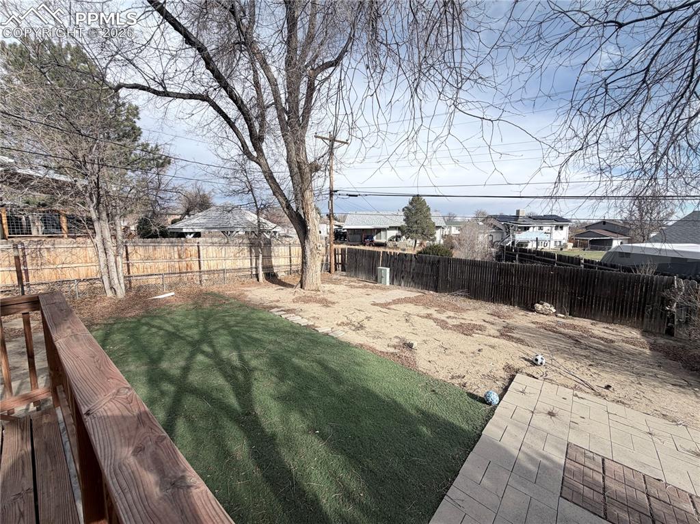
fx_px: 283
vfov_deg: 85.6
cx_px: 350
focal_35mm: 14
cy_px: 262
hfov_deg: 102.1
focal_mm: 2.22
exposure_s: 1/830
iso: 20
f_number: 2.2
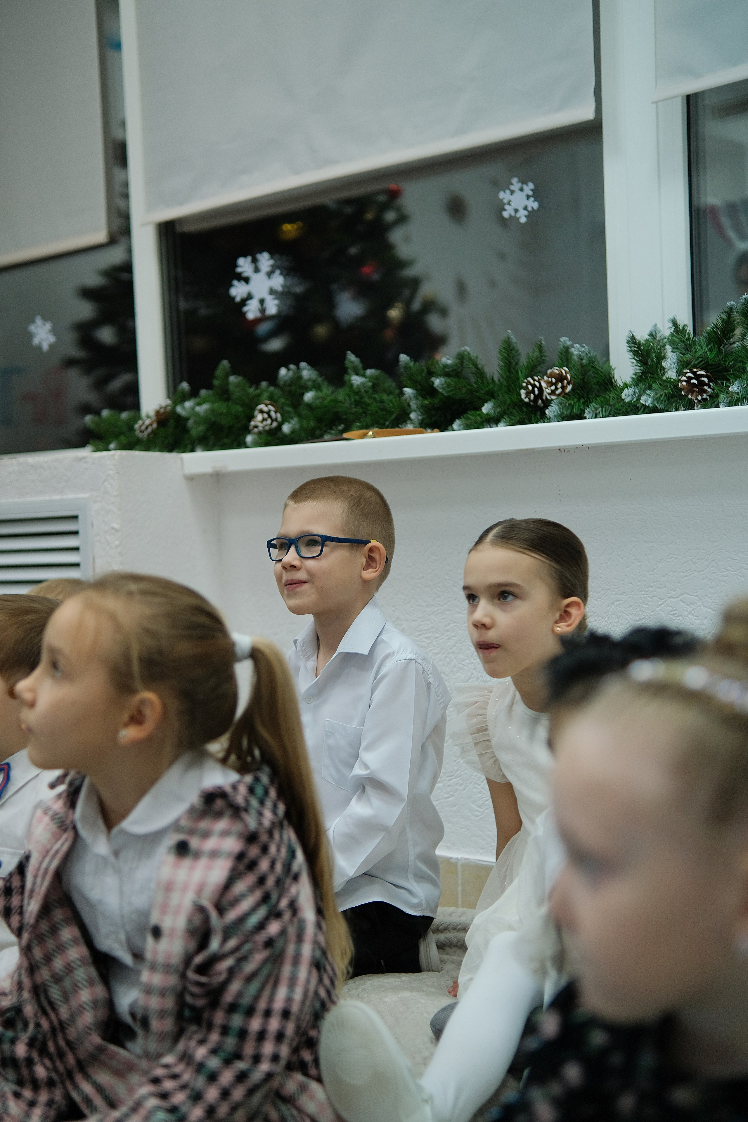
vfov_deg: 39.6
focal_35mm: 50
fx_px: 1558
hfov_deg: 27.0
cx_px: 374
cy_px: 561
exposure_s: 1/125
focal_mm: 33
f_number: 1.6
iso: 640
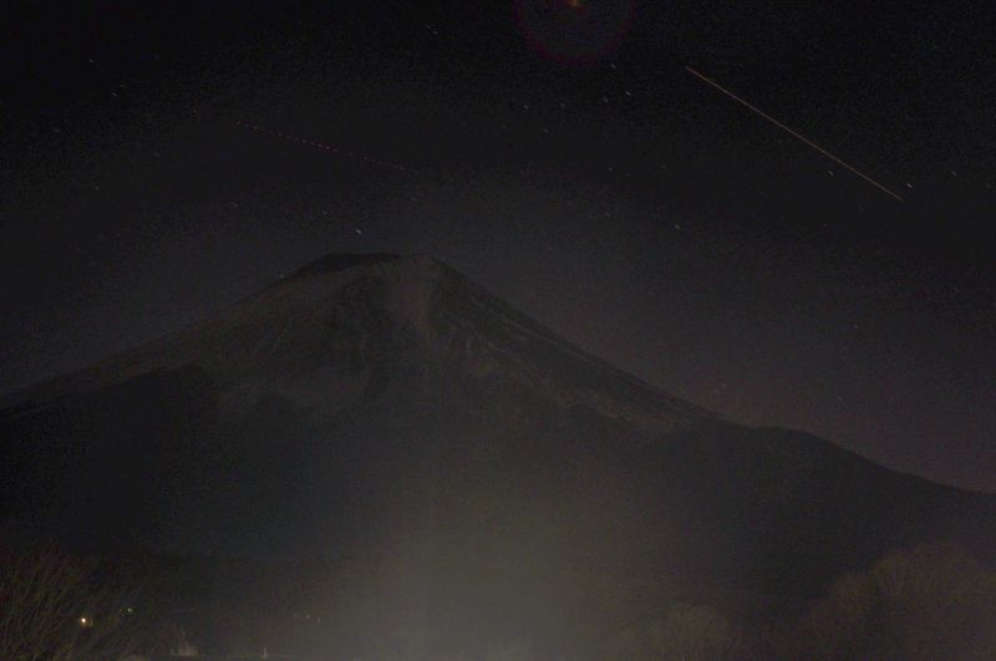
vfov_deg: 18.1
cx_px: 498
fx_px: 2072
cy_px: 330
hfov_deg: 27.0
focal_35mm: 75
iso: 200
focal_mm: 50
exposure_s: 30
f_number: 4.2
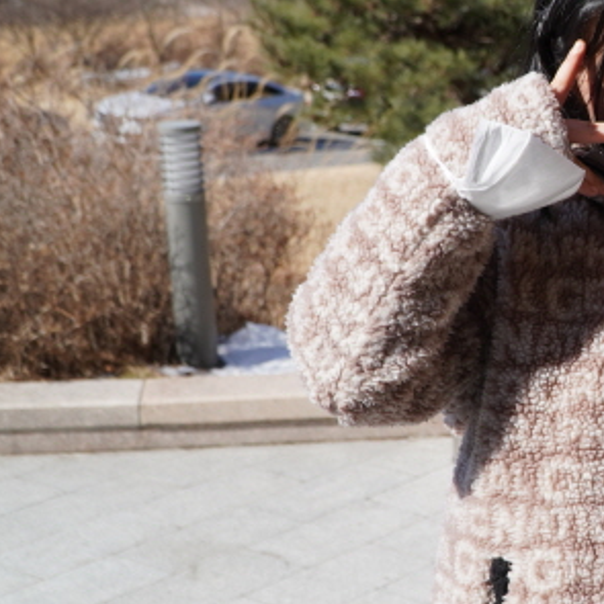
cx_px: 741
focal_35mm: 90
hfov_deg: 18.2
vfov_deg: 19.3
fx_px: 1777
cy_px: 316
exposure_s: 1/640
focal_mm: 26
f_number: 4.5
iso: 100
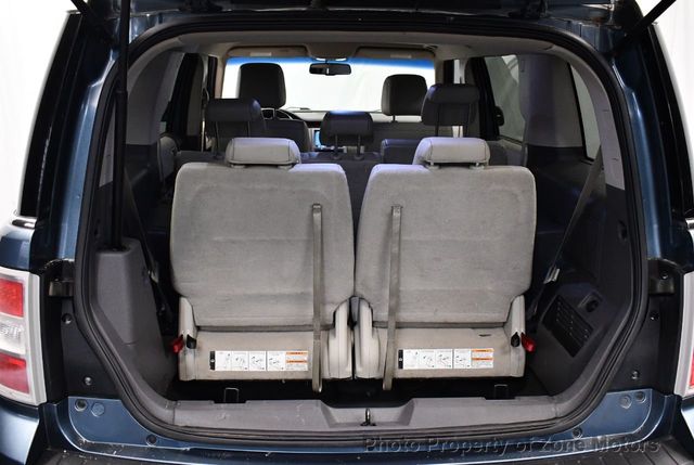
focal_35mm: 36
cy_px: 232
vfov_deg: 37.0
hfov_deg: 53.1
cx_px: 347
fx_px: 695
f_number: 3.5
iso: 2000
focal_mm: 18
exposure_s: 1/125
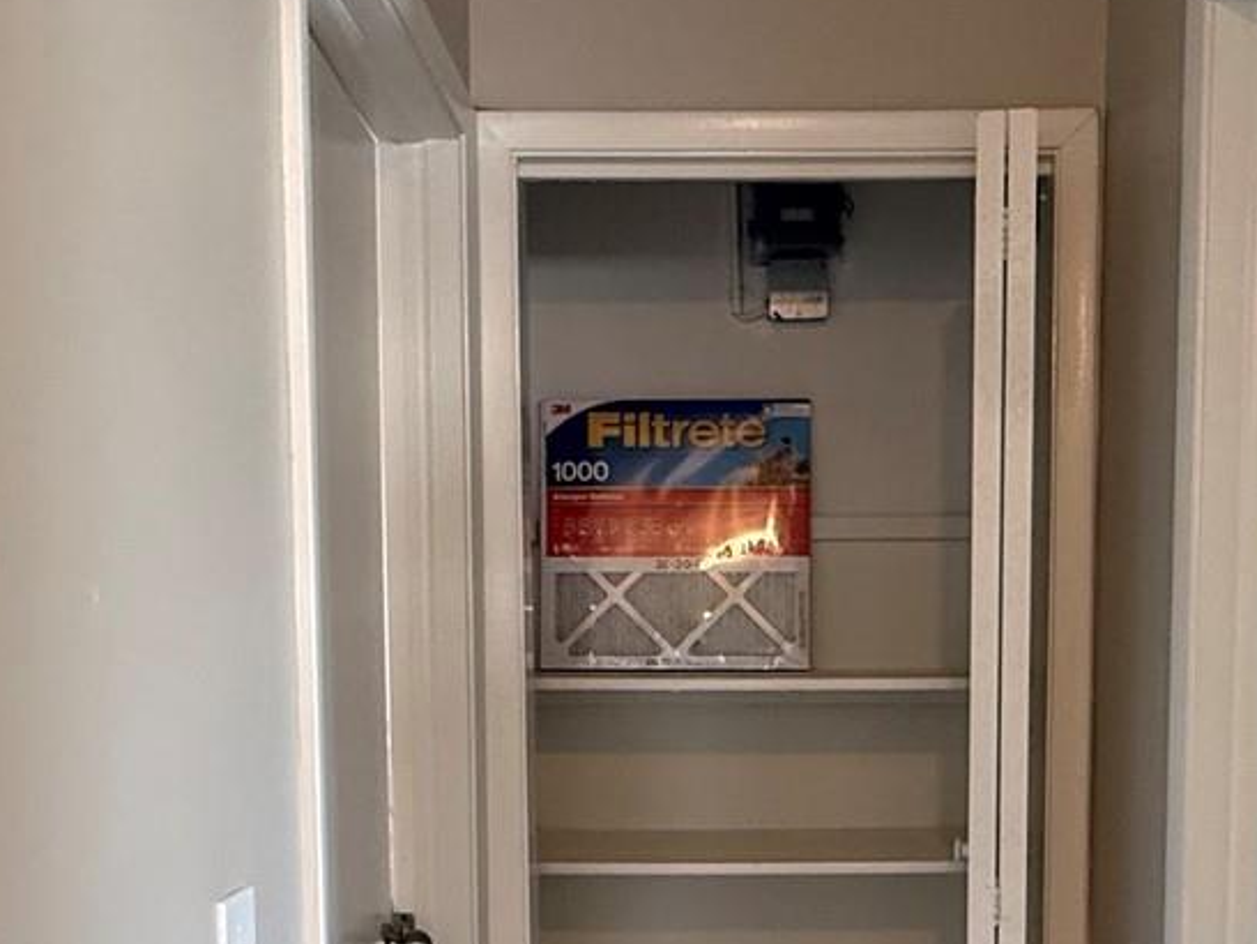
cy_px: 758
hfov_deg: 45.6
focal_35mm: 41
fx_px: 1489
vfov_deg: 34.1
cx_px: 725
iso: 320
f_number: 2.2
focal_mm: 2.22
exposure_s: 1/60
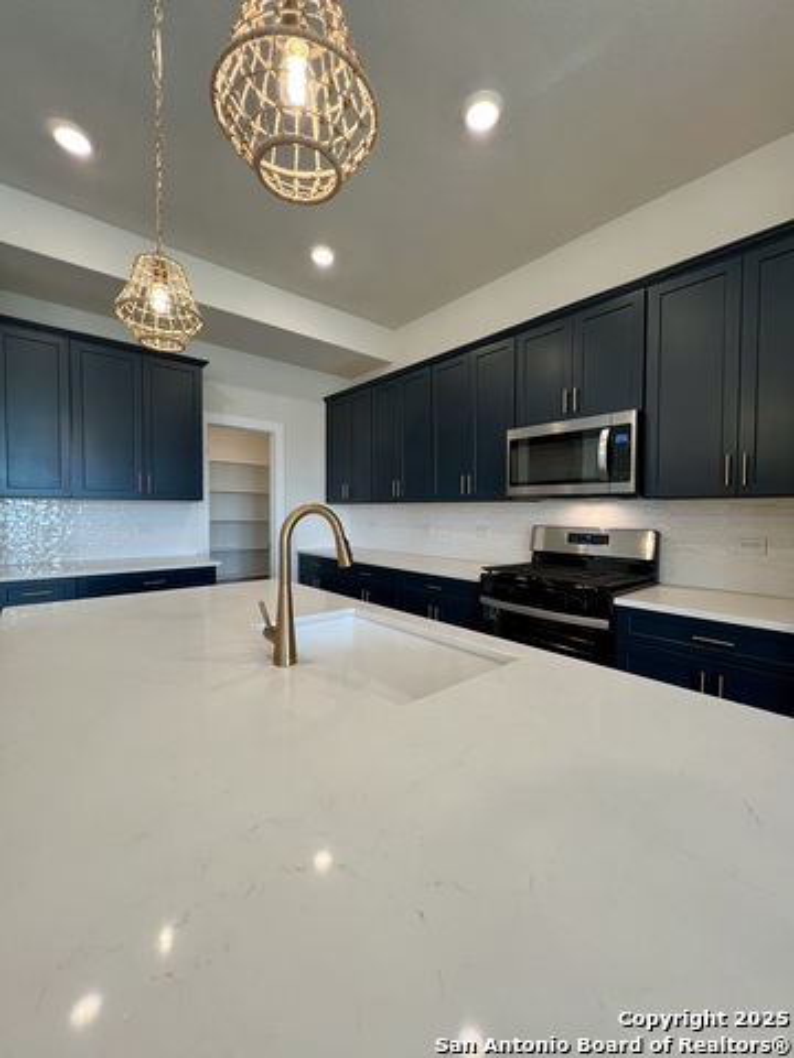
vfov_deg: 106.2
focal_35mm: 13
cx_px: 397
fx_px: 398
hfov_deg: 89.9
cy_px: 529
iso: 100
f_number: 1.8
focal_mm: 1.57
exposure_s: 1/120
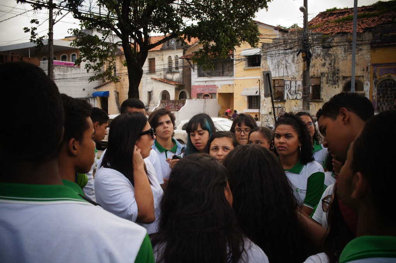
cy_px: 132
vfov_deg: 35.4
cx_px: 198
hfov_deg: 51.3
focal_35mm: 38
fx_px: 412
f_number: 8
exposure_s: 1/250
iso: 200
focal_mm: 25
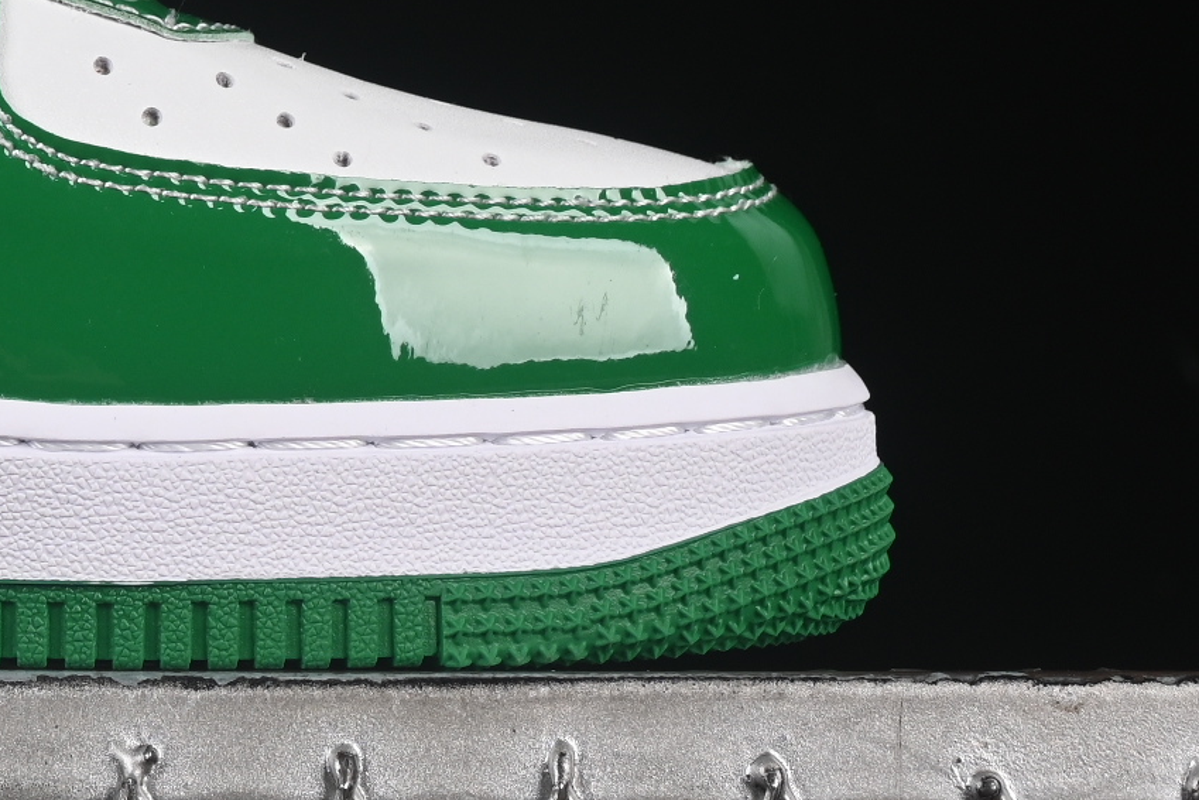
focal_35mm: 246
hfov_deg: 8.2
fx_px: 8193
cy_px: -154
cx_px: -446
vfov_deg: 5.6
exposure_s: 1/80
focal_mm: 50
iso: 160
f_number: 8
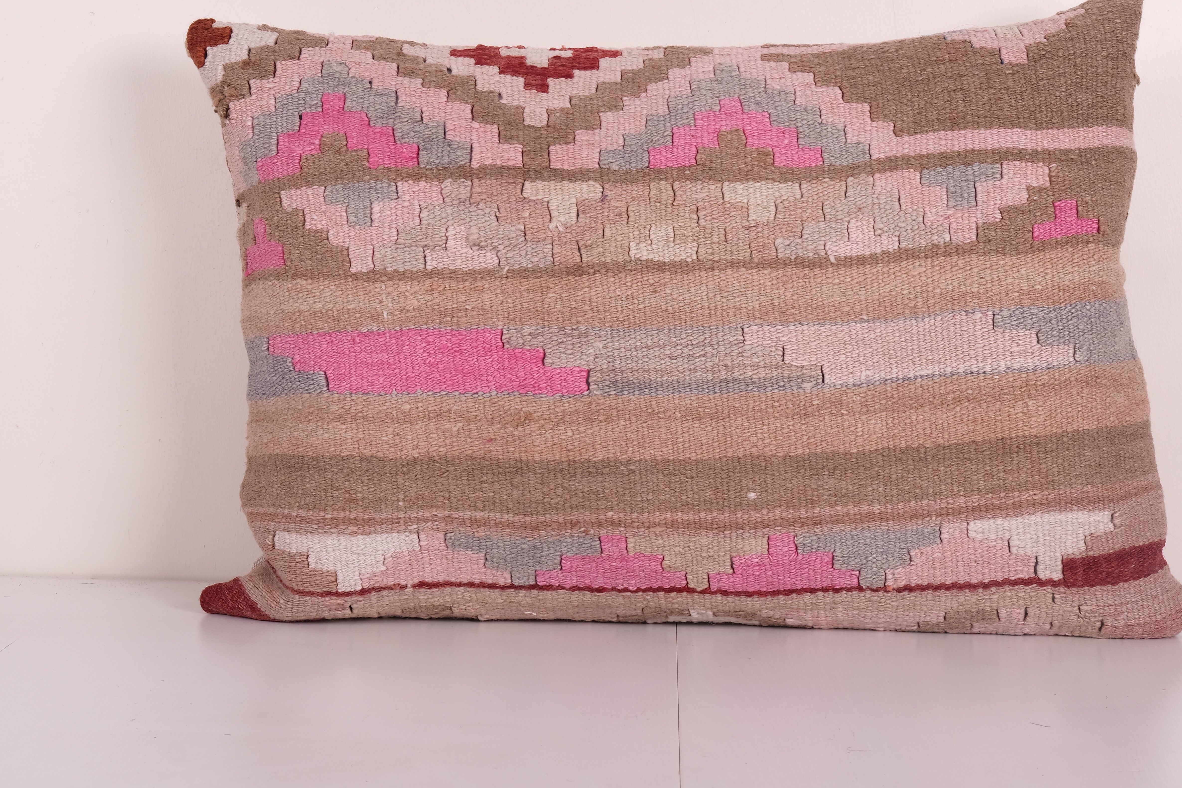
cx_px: 666
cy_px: 305
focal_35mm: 71
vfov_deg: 19.2
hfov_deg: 28.4
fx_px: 2331
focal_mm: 35.8
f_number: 13
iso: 80
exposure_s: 1/160
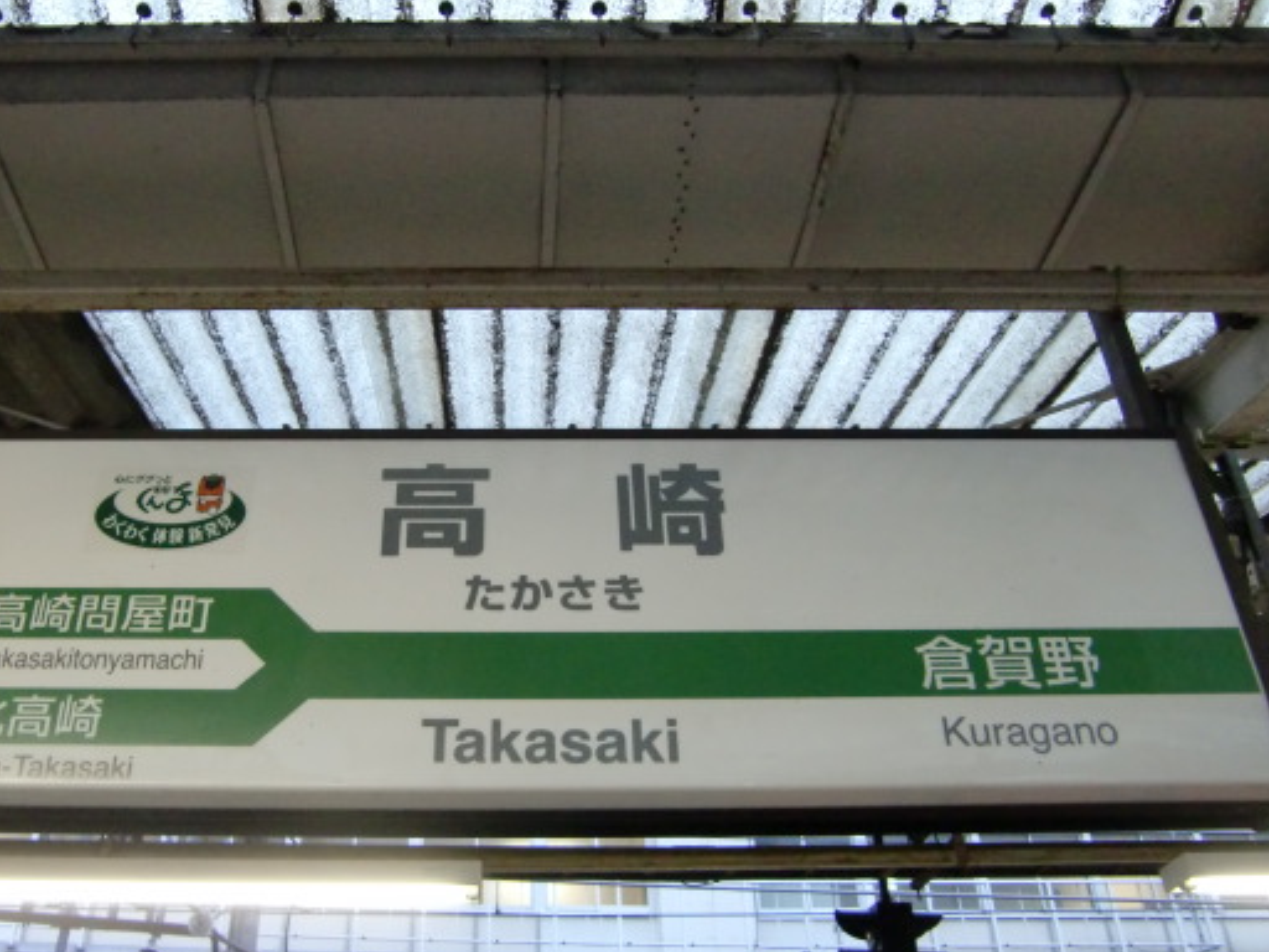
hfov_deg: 52.4
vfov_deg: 40.7
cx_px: 525
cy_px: 511
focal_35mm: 35
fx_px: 1283
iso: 500
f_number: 2.6
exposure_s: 1/60
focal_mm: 4.9
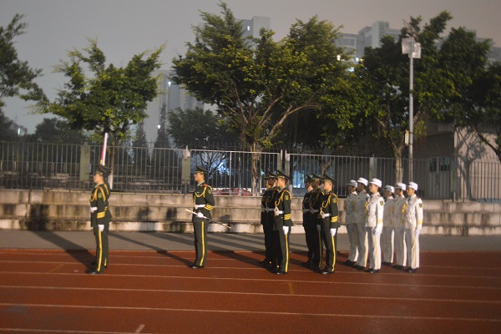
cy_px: 167
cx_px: 250
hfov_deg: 47.9
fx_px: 564
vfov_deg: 33.0
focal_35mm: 40
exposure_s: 1.3
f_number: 4
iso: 3200
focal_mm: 27
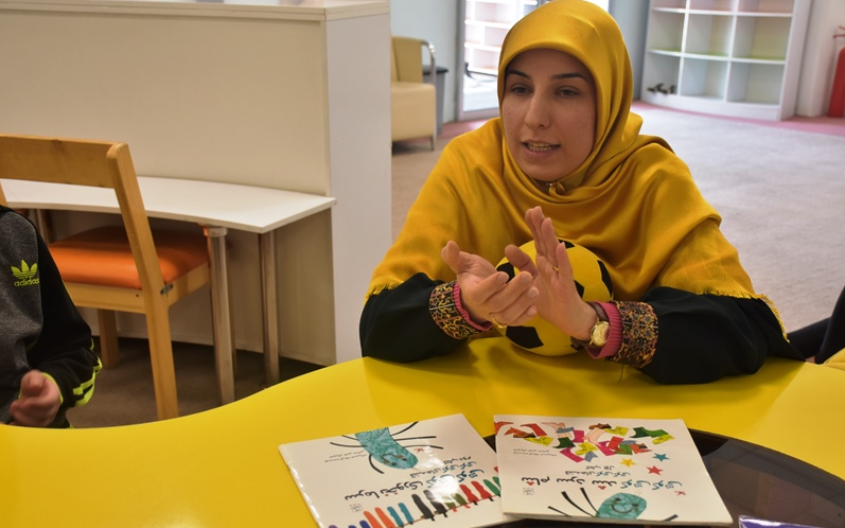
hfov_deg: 43.5
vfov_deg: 28.0
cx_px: 423
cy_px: 269
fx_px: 1059
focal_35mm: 46
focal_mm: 30
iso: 800
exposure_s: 1/125
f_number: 5.6
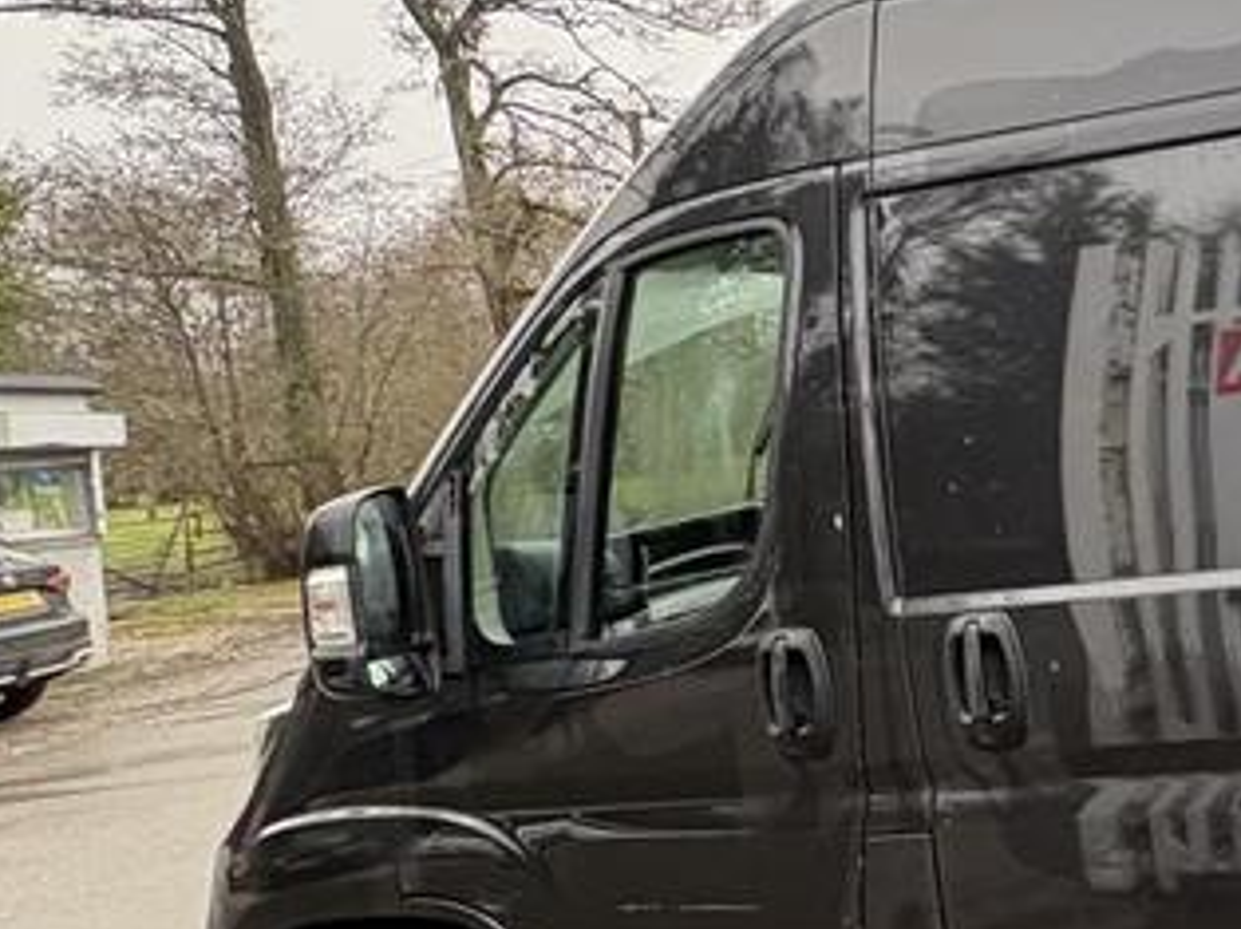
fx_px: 1433
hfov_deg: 32.3
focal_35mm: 40
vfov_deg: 35.9
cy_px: 407
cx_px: 1692
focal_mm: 2.22
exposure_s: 1/88
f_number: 2.2
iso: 250
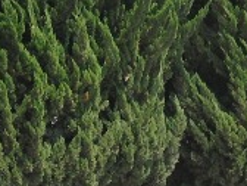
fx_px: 4545
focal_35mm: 637
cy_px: 294
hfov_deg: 3.1
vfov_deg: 2.3
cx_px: -96
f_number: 4.3
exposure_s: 1/640
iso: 100
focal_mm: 29.6
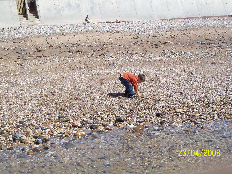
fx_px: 375
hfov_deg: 34.3
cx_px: 116
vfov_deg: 26.1
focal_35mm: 56
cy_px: 87
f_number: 6
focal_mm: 9.4
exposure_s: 1/424
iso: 80
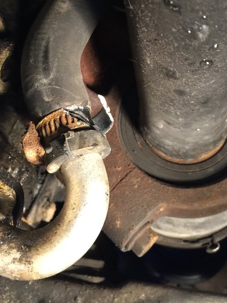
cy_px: 89
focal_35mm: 46
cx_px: 121
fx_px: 402
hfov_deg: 31.5
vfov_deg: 40.5
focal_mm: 4.15
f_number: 2.2
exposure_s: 1/15
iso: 100
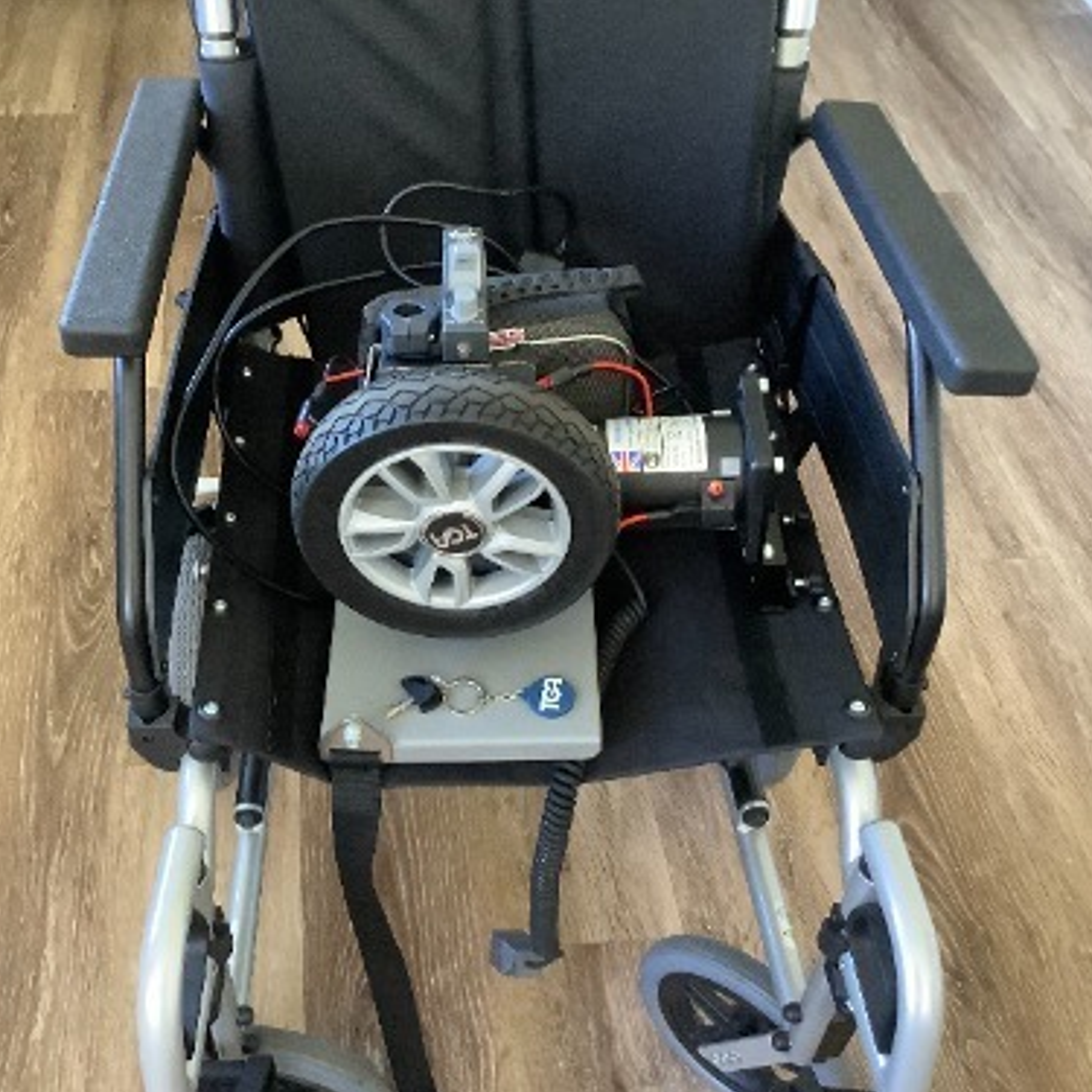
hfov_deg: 44.6
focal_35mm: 37
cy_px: 550
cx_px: 411
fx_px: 1321
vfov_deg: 44.9
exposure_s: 1/50
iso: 320
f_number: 2.4
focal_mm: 3.3
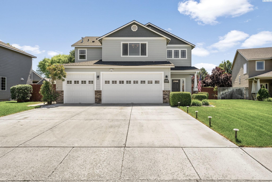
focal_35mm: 22
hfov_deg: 77.6
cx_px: 136
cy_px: 91
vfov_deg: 56.4
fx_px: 169
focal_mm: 22.4
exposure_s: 1/640
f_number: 7.1
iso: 100
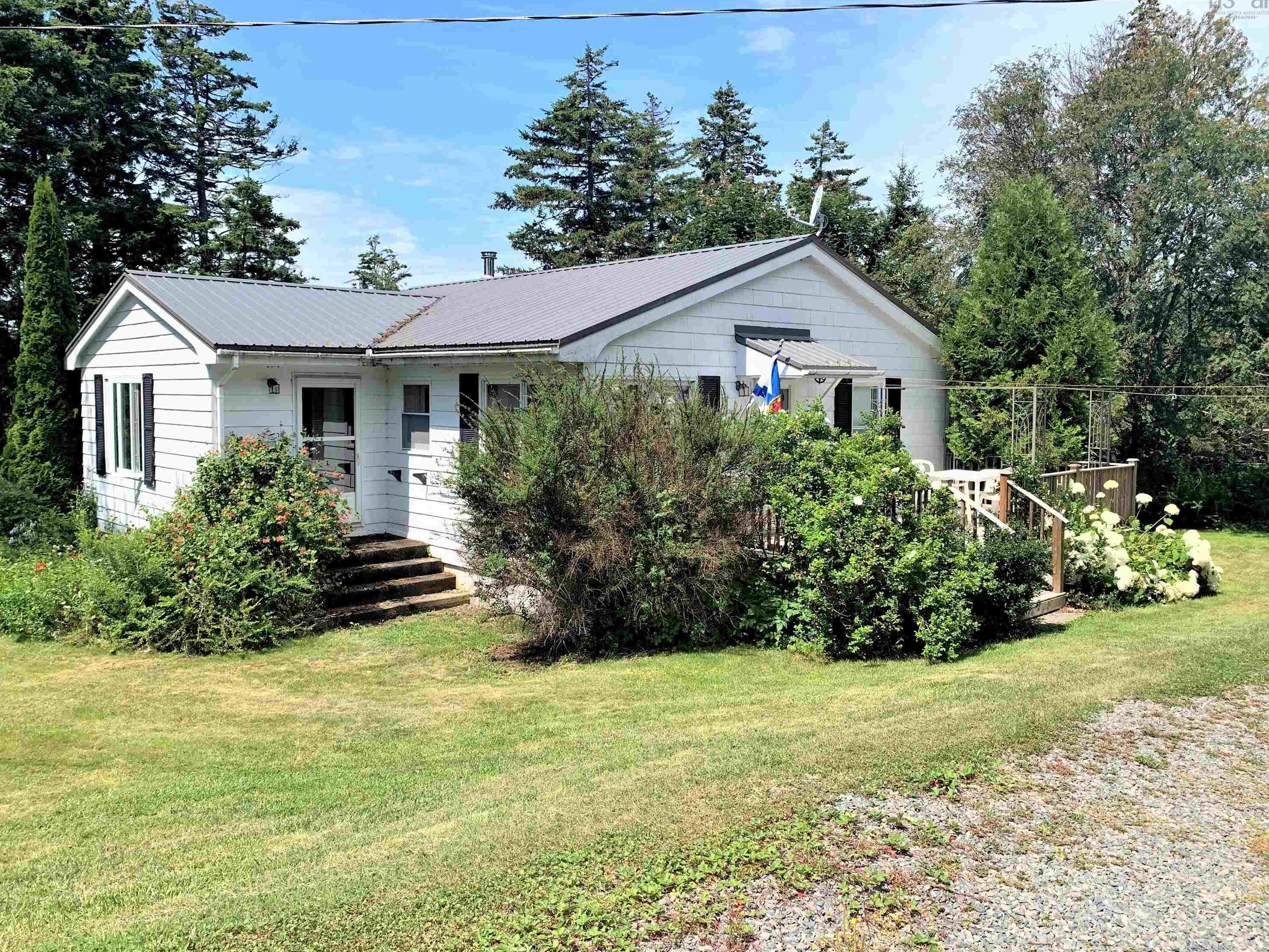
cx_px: 623
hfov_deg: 65.3
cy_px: 471
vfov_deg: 51.4
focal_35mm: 27
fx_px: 990
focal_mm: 4.25
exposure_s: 1/1812
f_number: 1.8
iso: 25
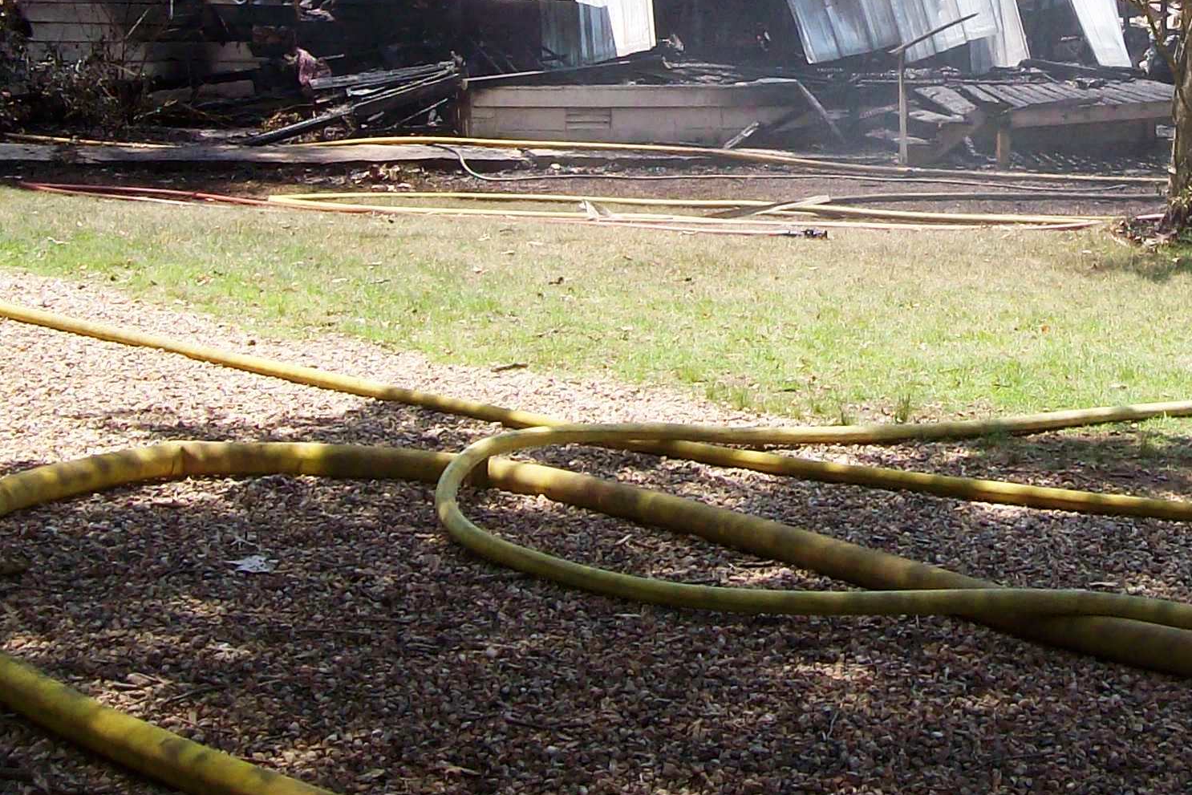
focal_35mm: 77
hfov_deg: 25.9
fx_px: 2550
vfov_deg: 17.2
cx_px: 930
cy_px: -73
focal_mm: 6
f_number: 4.8
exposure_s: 1/264
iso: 80
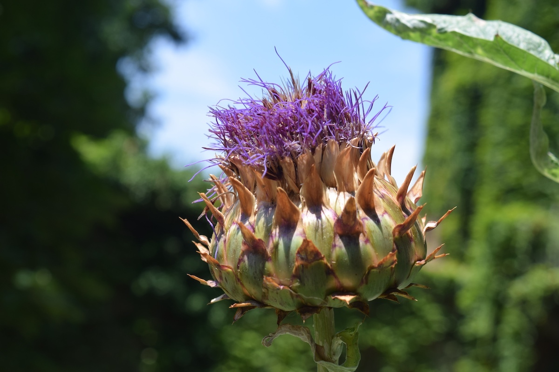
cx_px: 280
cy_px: 186
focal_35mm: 63
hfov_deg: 31.9
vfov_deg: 21.6
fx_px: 978
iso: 200
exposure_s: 1/250
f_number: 8
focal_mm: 42
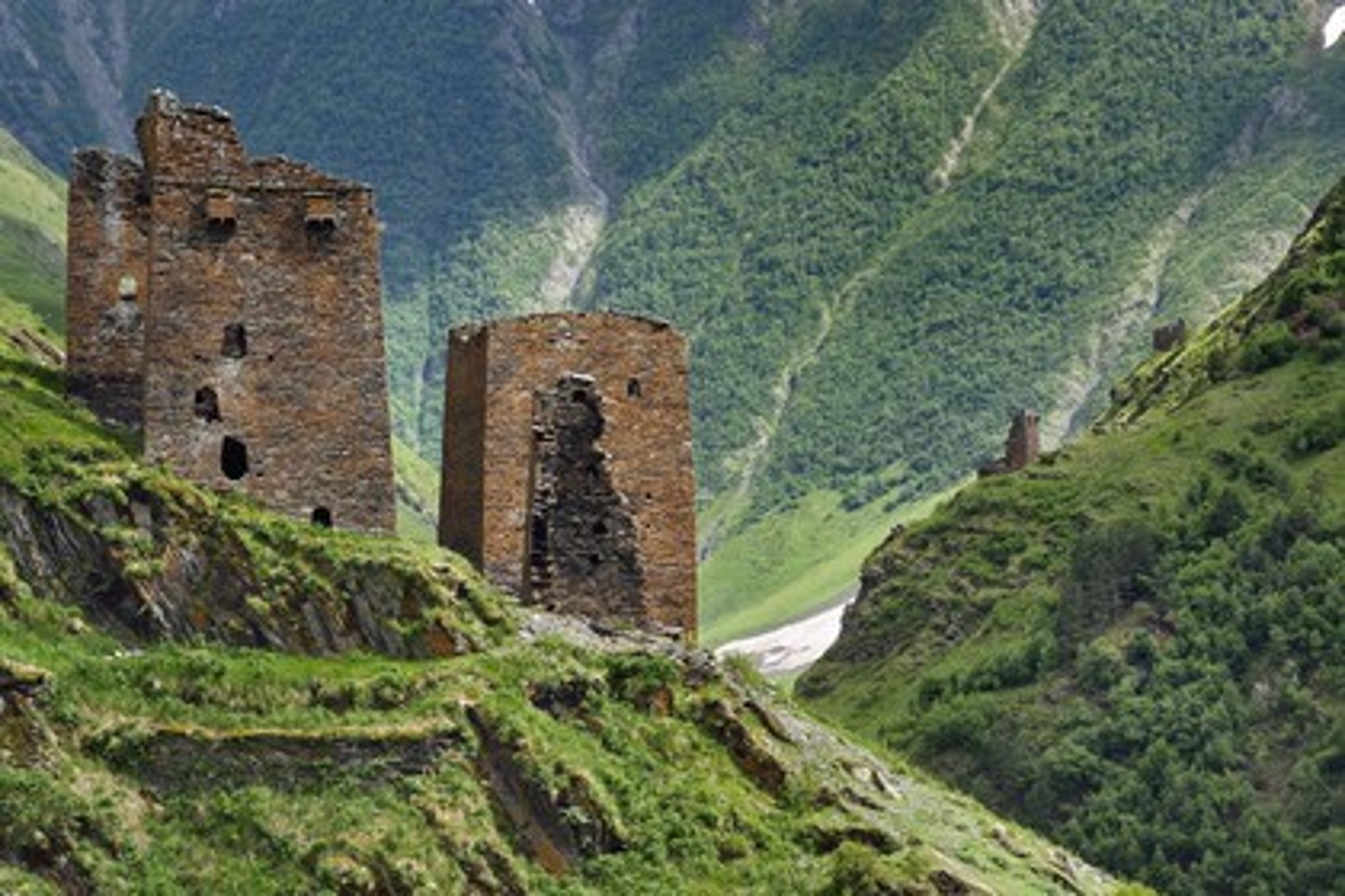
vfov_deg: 11.0
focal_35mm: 125
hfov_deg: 16.4
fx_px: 4670
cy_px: 448
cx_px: 672
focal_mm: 125
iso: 200
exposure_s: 1/250
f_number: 8
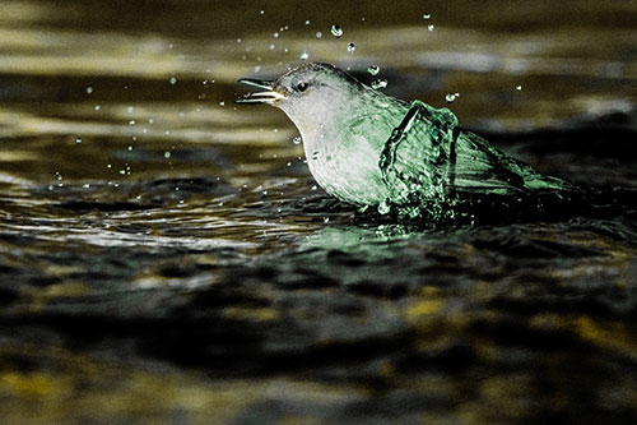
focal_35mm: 1200
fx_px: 21225
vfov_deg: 1.1
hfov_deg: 1.7
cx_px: 318
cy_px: 212
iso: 8000
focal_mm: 1200
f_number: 13
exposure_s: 1/3200
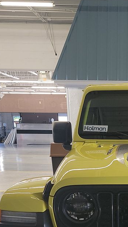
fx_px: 404
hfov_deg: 17.0
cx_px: 164
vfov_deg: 29.8
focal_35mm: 67
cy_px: 214
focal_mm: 6.7
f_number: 1.8
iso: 164
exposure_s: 1/59
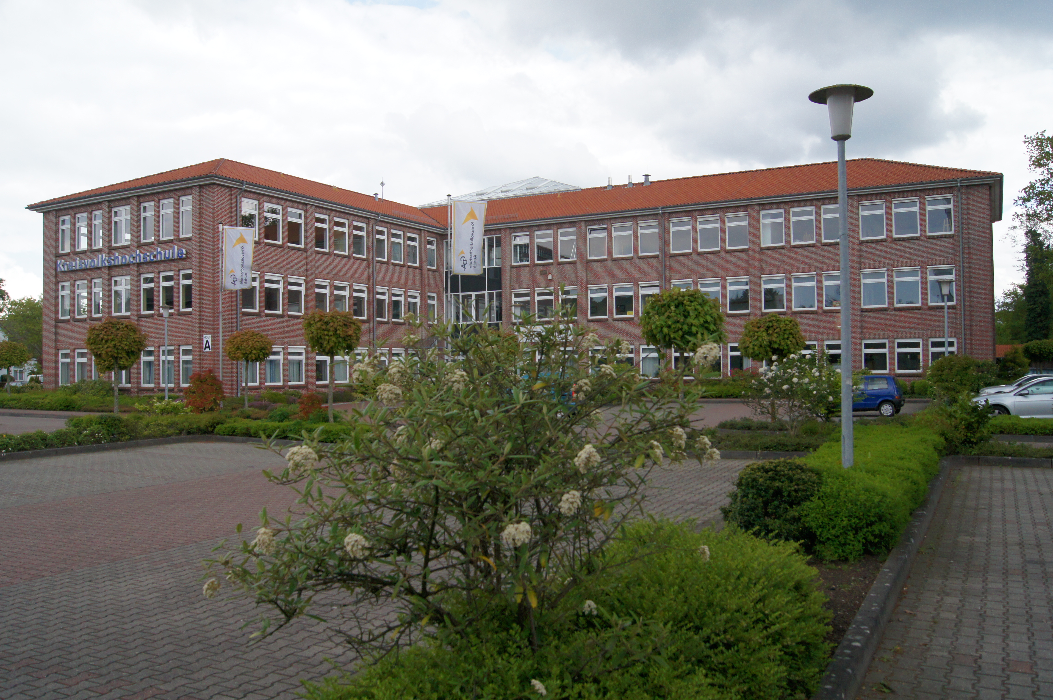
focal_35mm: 30
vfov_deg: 43.6
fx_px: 877
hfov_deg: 62.0
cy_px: 350
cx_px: 526
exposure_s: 1/2000
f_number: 5.6
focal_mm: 20
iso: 800
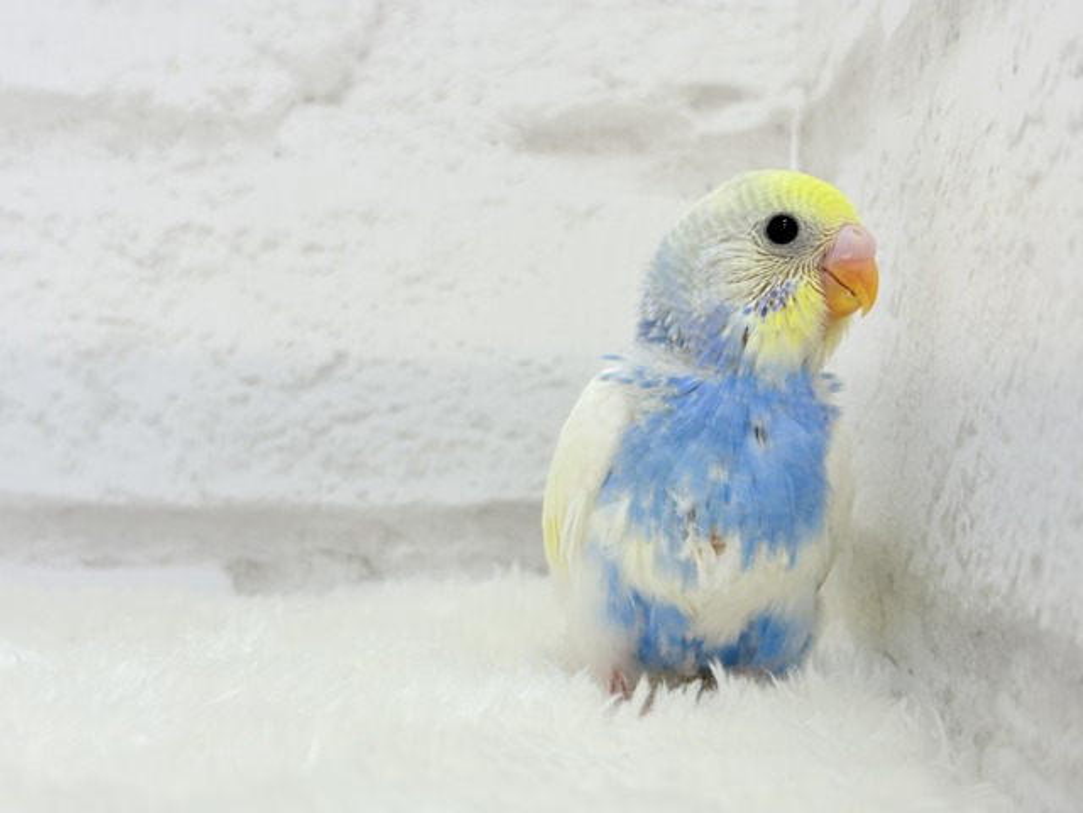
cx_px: 542
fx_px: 1627
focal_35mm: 52
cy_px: 406
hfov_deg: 36.8
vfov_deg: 28.0
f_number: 1.6
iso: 64
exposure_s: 1/100
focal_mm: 5.96
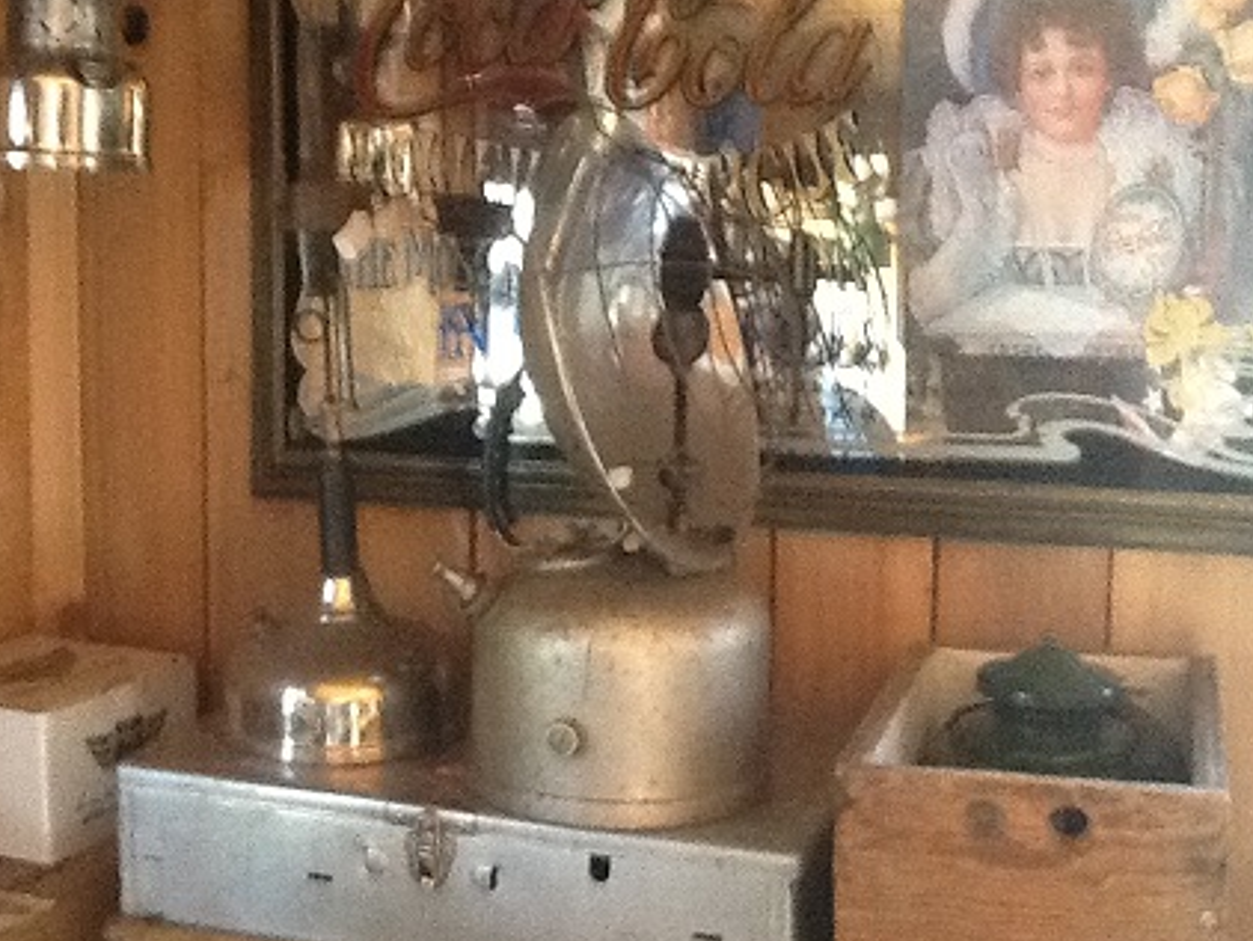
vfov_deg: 29.1
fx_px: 1811
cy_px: 472
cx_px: 543
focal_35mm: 50
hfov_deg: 38.1
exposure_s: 1/17
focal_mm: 2.03
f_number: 2.4
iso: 320
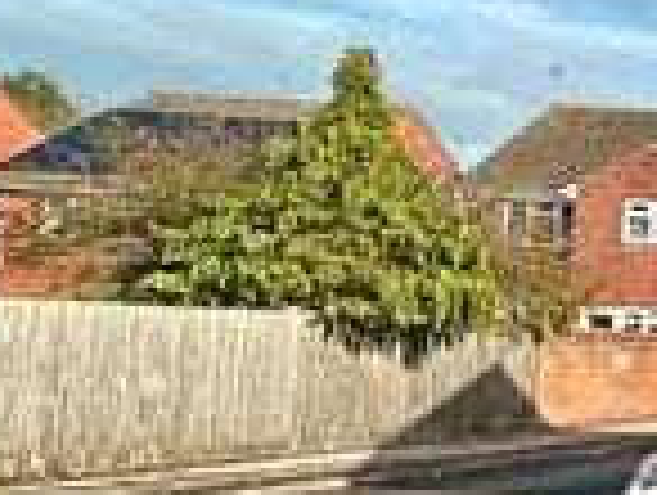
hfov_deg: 16.0
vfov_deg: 22.0
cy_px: 299
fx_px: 1274
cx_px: 1512
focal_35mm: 67
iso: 50
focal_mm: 2.22
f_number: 2.2
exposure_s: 1/1082
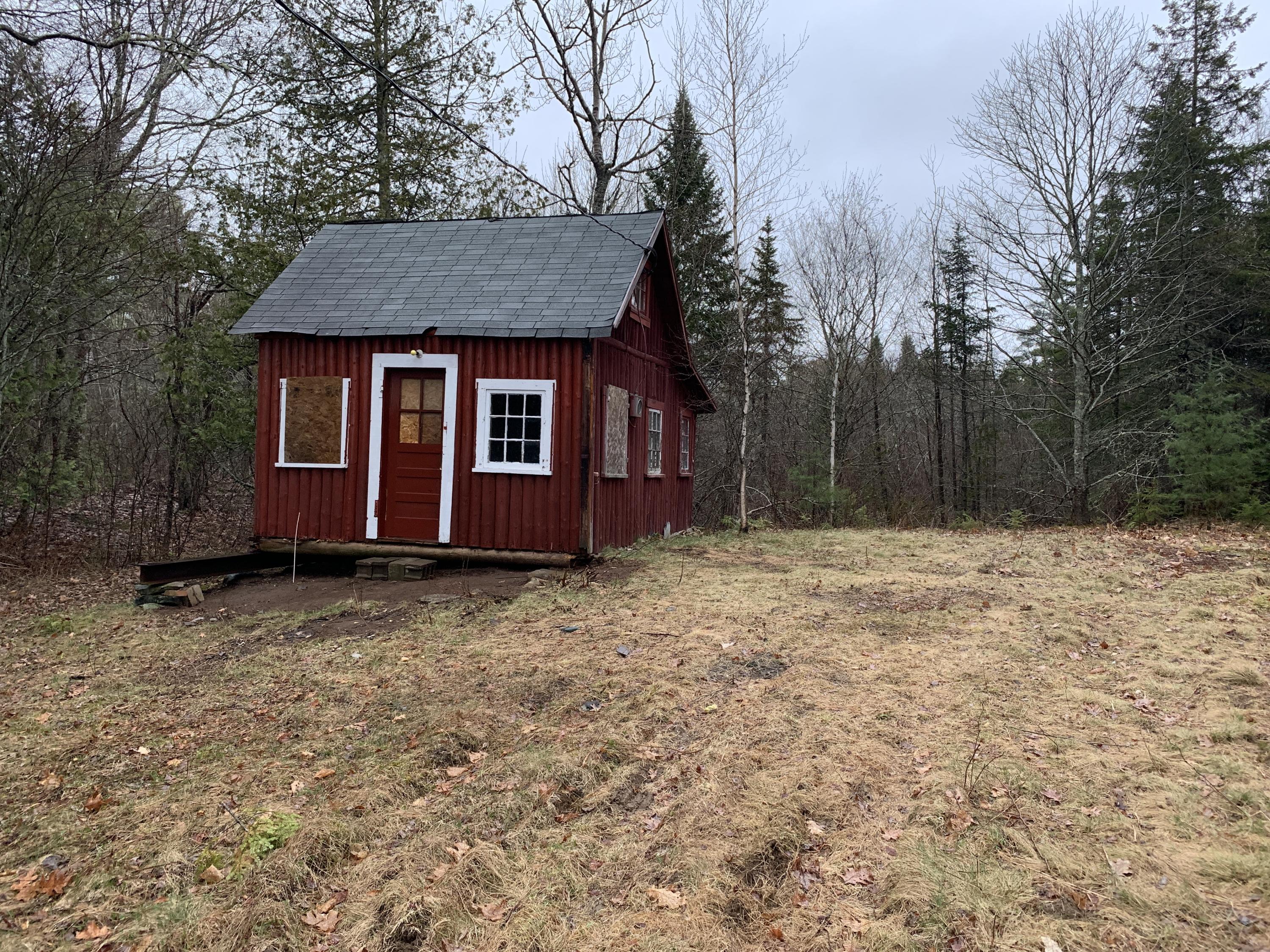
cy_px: 476
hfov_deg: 67.3
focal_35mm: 26
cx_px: 635
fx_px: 954
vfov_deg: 53.1
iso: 100
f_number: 1.8
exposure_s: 1/66
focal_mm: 4.25
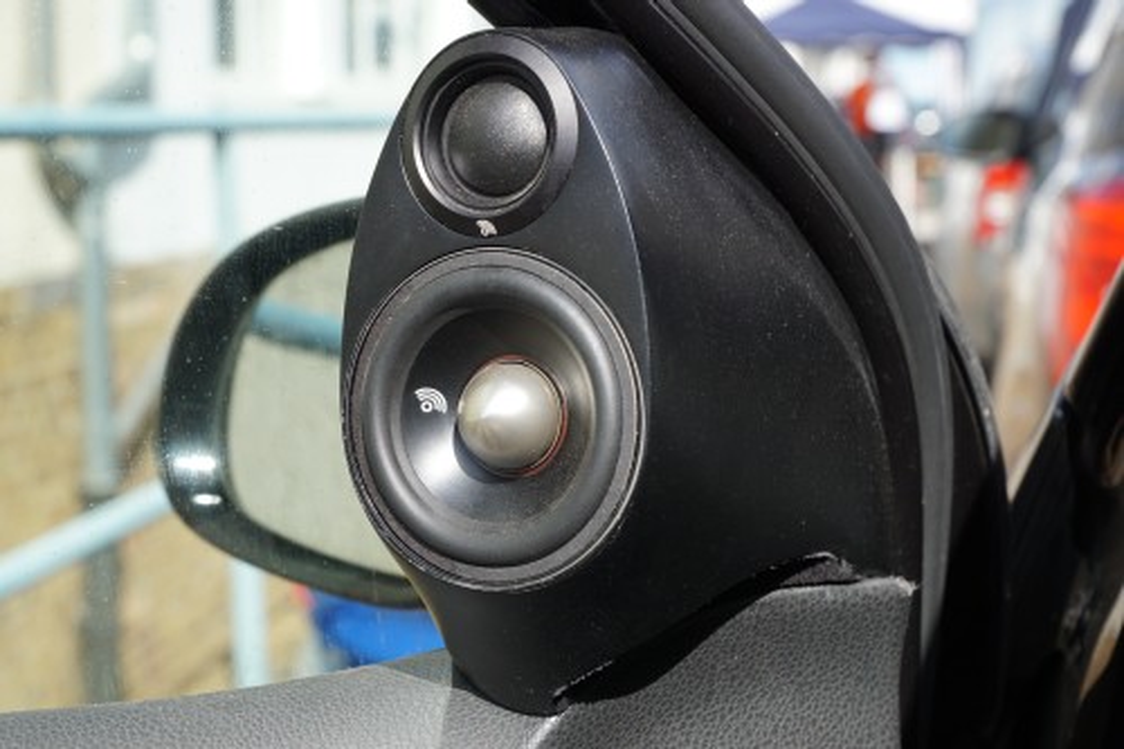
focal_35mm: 75
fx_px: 2341
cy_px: 374
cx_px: 562
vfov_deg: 18.2
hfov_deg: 27.0
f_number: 7.1
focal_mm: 50
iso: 200
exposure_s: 1/250
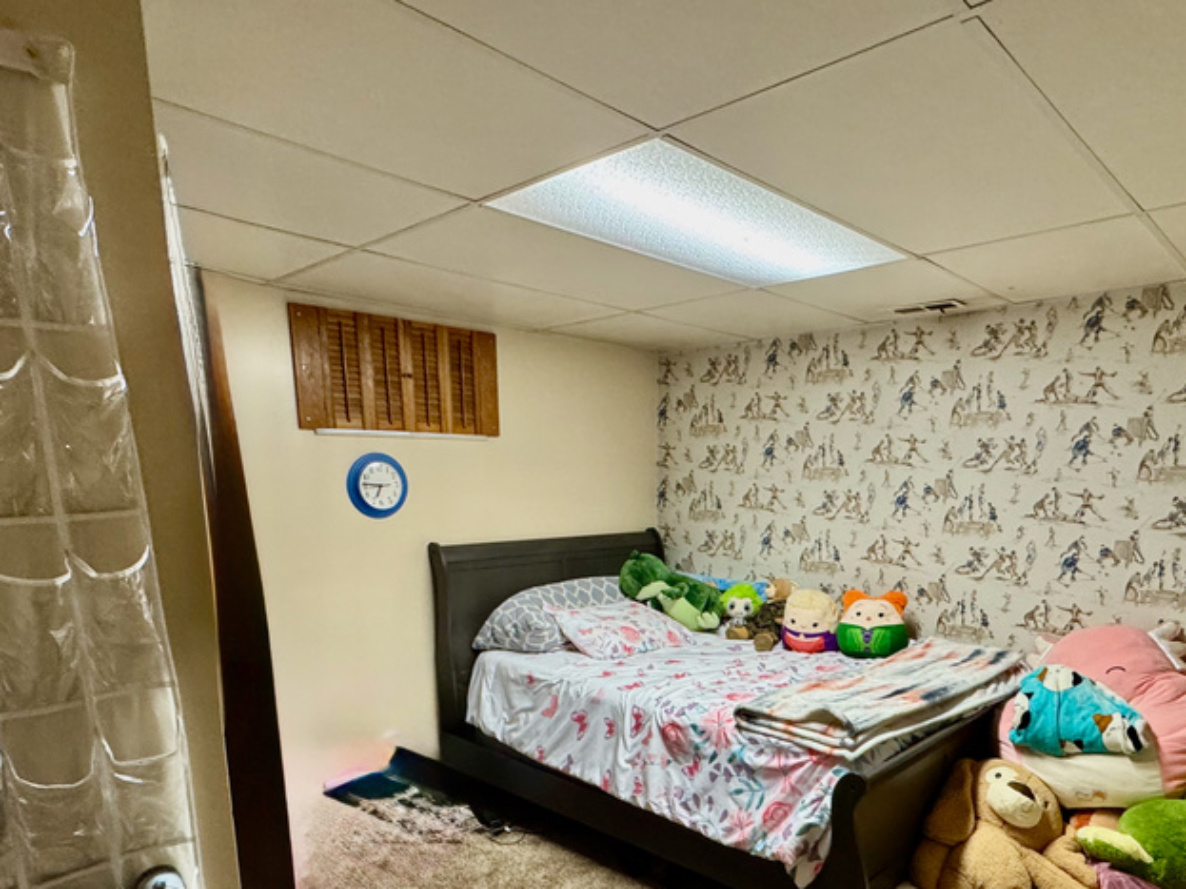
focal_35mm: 23
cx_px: 653
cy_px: 622
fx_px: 788
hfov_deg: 73.7
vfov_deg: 57.0
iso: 400
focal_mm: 2.22
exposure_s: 1/60
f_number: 2.2
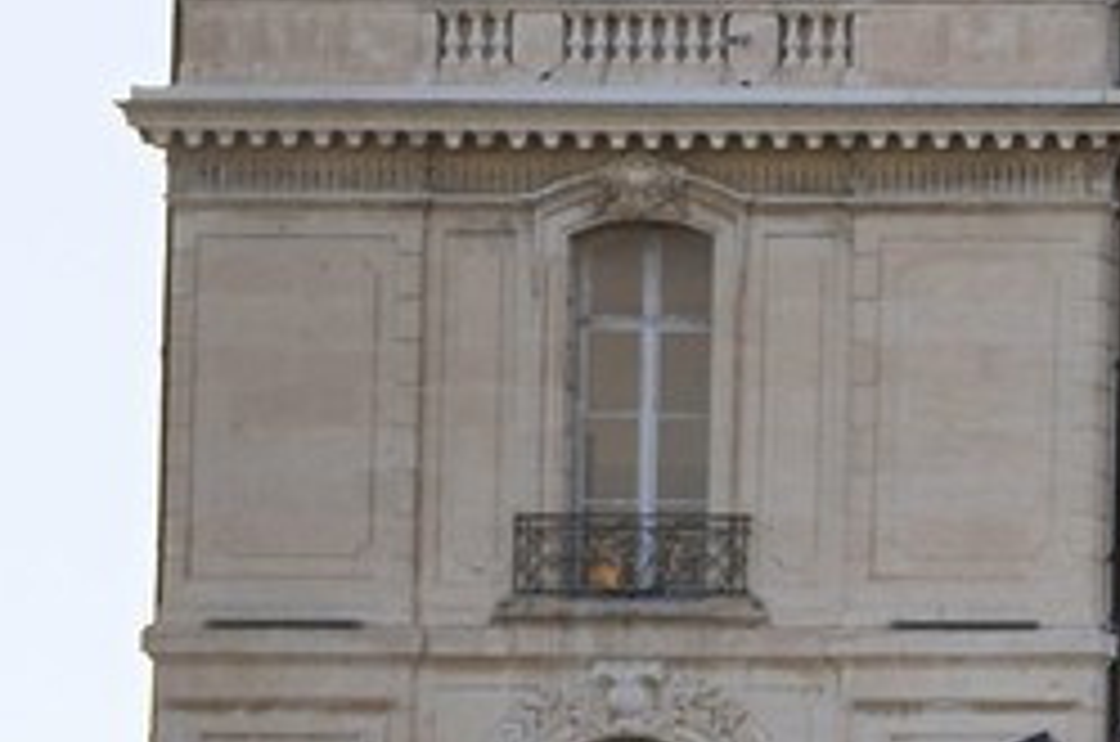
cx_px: 3481
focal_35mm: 354
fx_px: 10992
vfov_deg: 3.9
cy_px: 585
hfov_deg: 5.4
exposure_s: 1/320
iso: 400
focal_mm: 55
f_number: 7.1
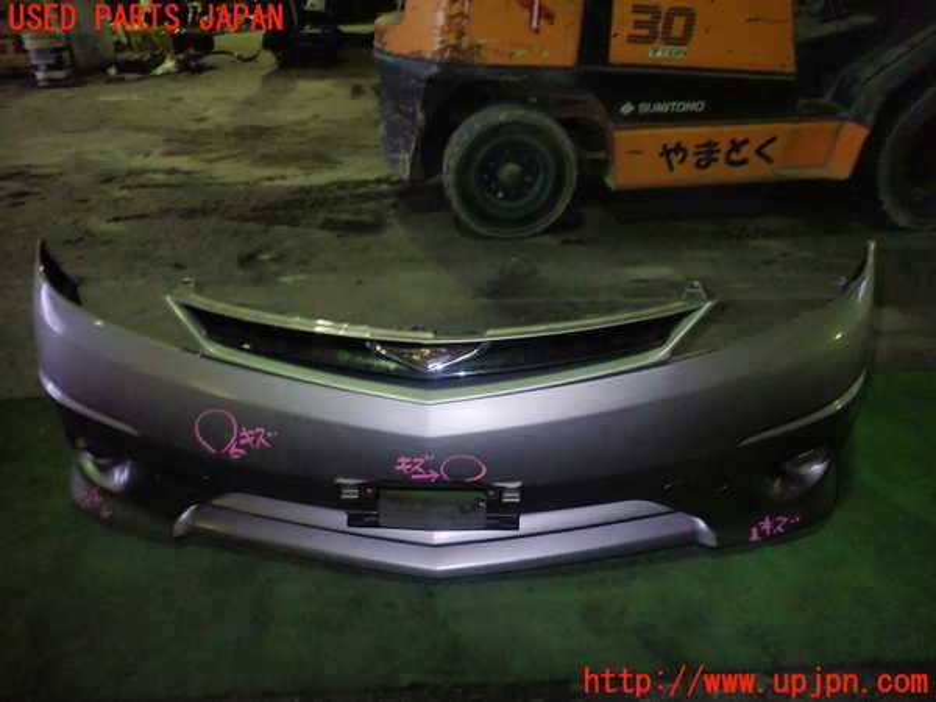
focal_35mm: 25
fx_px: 676
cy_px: 351
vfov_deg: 54.9
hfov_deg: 69.4
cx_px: 468
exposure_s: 1/30
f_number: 5.6
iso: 800
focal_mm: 4.5
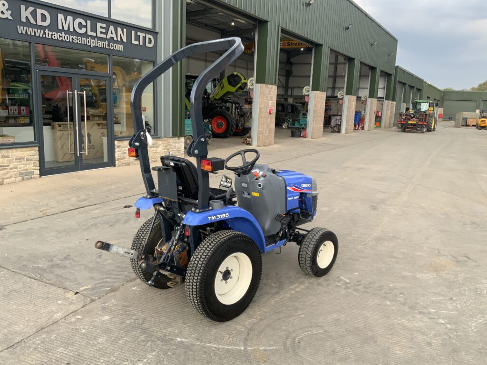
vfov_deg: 48.2
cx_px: 244
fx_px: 408
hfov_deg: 61.7
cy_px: 182
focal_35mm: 29
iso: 16
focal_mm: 3
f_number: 1.8
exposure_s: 1/422
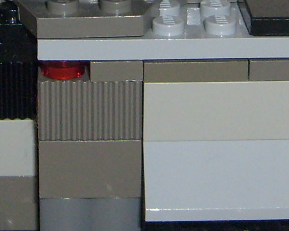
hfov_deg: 11.8
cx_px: 101
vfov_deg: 9.3
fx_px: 1394
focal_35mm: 163
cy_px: -104
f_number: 2.8
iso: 100
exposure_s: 1/45
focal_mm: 5.8
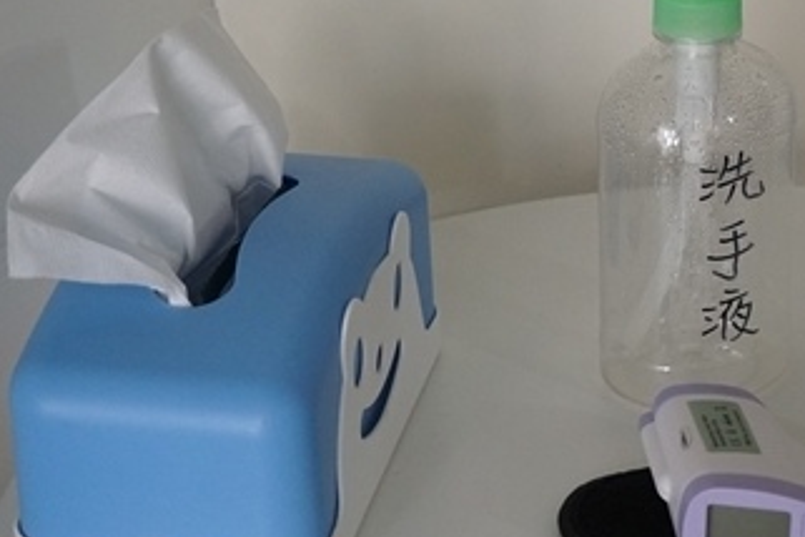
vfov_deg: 12.5
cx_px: 717
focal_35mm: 110
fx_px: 2460
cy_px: 290
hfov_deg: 18.3
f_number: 5.6
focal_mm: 38
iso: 1600
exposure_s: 1/160
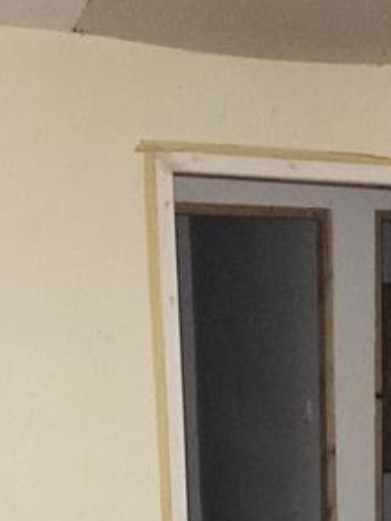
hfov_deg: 18.7
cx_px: 377
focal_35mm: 77
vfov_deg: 22.8
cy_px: 662
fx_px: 1159
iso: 500
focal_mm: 4.15
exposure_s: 1/16
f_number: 2.2
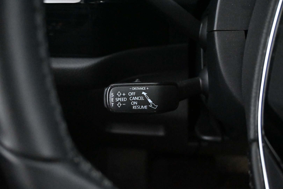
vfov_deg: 35.5
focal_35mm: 38
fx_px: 295
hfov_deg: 51.3
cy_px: 94
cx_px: 142
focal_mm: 25
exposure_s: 1/40
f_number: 4.2
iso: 18000
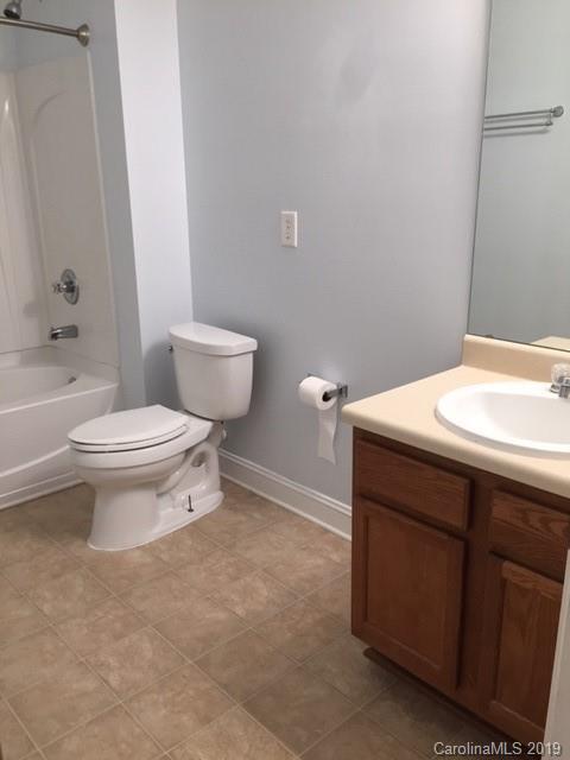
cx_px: 285
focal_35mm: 29
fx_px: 637
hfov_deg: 48.2
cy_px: 380
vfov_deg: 61.7
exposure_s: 1/30
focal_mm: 4.15
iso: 64
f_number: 2.2
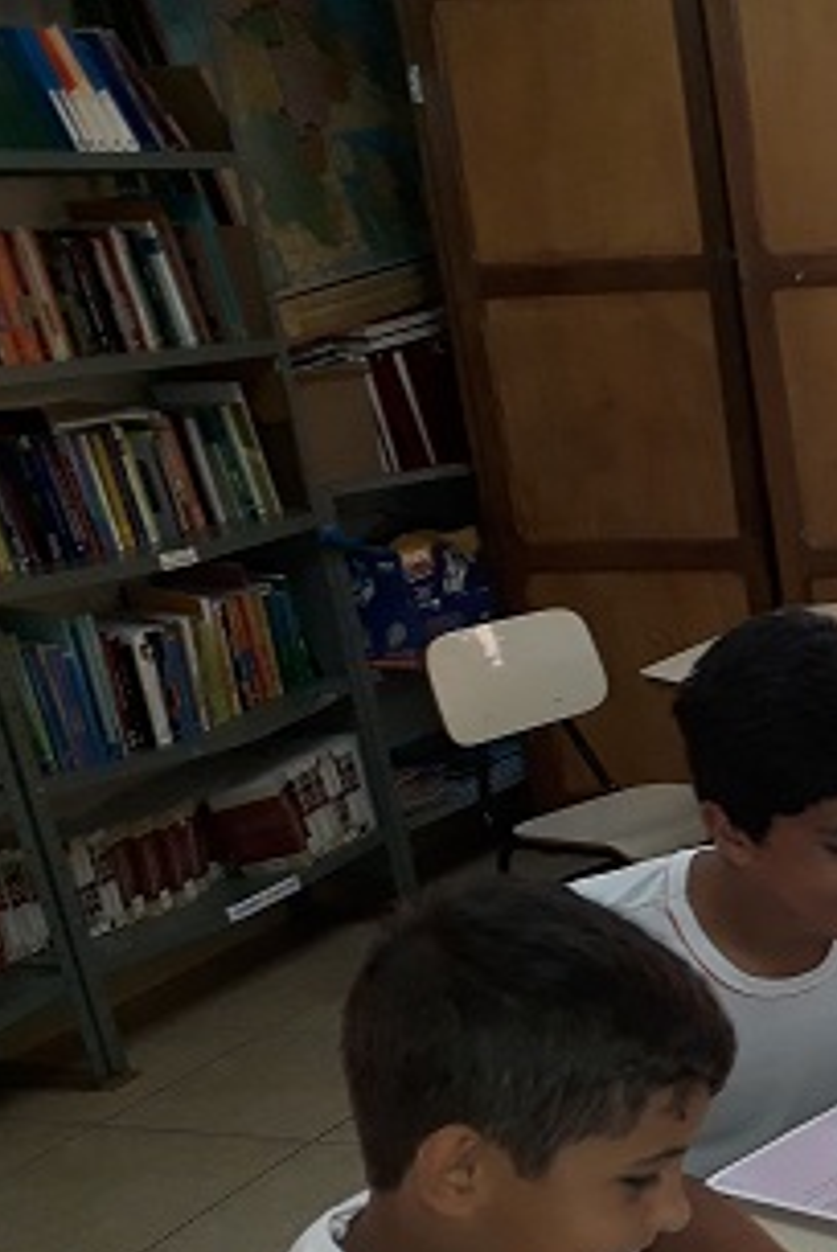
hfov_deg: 20.6
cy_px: 950
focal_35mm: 57
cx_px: 1223
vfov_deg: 34.2
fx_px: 1983
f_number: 1.9
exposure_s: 1/30
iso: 100
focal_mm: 3.6
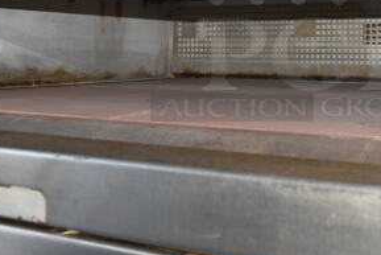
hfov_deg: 34.1
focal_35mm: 57
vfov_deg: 23.5
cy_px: 52
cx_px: 298
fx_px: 604
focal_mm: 18
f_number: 5.6
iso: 200
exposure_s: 1/30
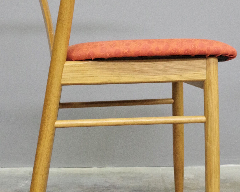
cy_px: 41
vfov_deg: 18.8
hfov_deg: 23.6
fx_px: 575
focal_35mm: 81
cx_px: 125
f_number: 4
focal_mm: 24.38
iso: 3200
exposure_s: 1/60
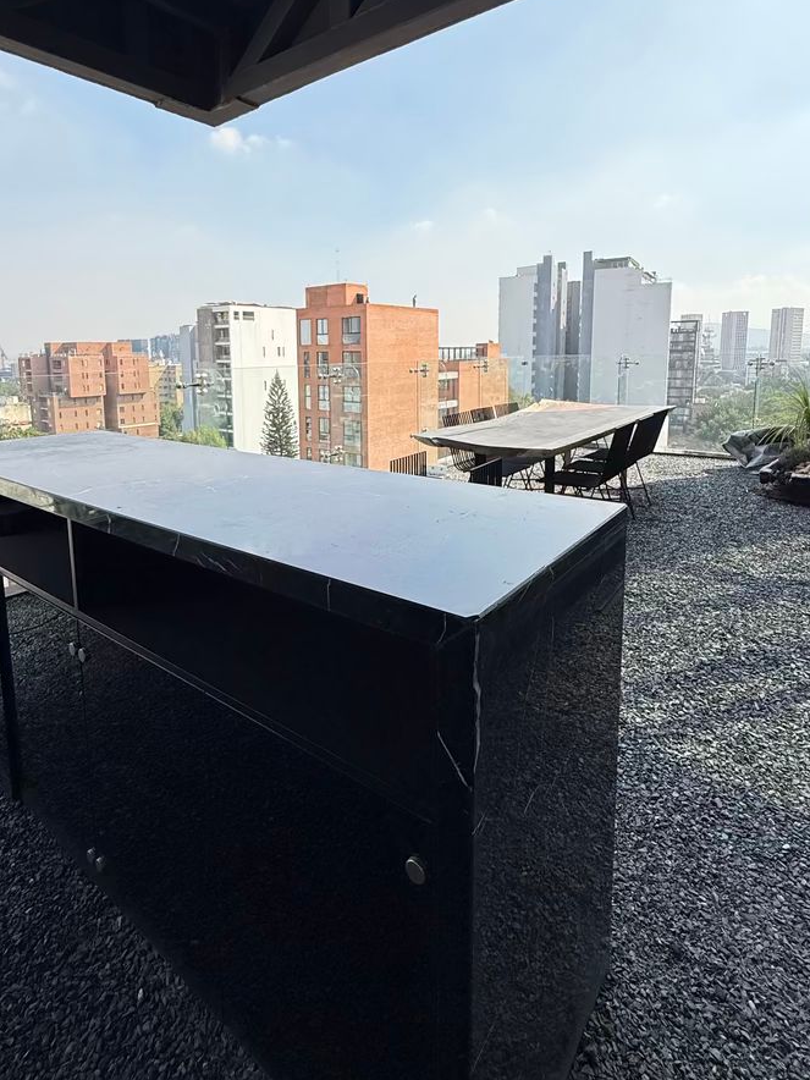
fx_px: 593
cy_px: 426
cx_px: 353
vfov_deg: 83.5
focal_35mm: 19
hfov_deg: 68.4
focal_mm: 2.22
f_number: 2.2
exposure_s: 1/1189
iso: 64
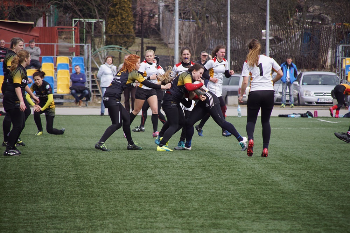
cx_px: 175
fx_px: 2917
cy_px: 116
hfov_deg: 6.9
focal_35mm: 300
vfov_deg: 4.6
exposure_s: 1/320
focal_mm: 200
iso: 160
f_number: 6.3
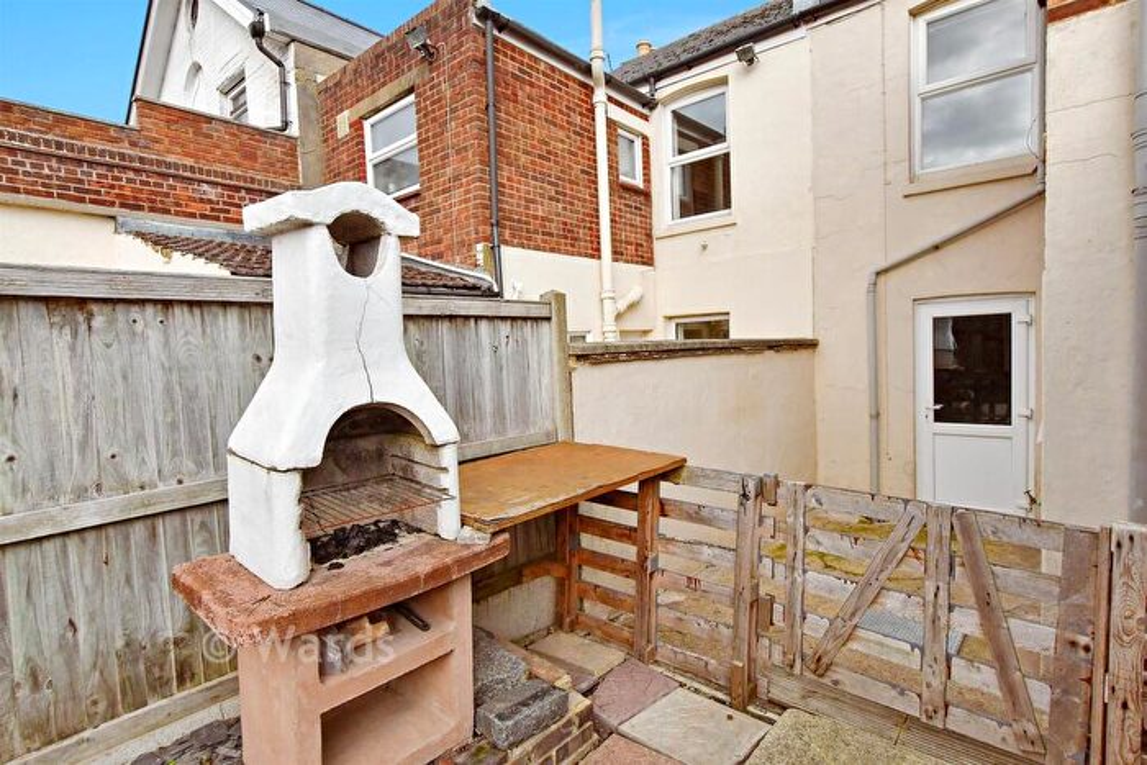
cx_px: 574
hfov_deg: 90.0
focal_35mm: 18
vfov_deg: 67.4
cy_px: 382
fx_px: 574
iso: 1250
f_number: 9
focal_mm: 12
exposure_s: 1/1250
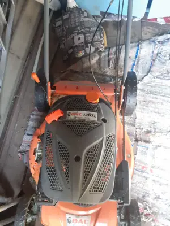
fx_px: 177
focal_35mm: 27
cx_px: 85
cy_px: 113
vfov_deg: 65.3
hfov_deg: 51.4
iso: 250
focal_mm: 3.6
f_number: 1.9
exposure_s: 1/50
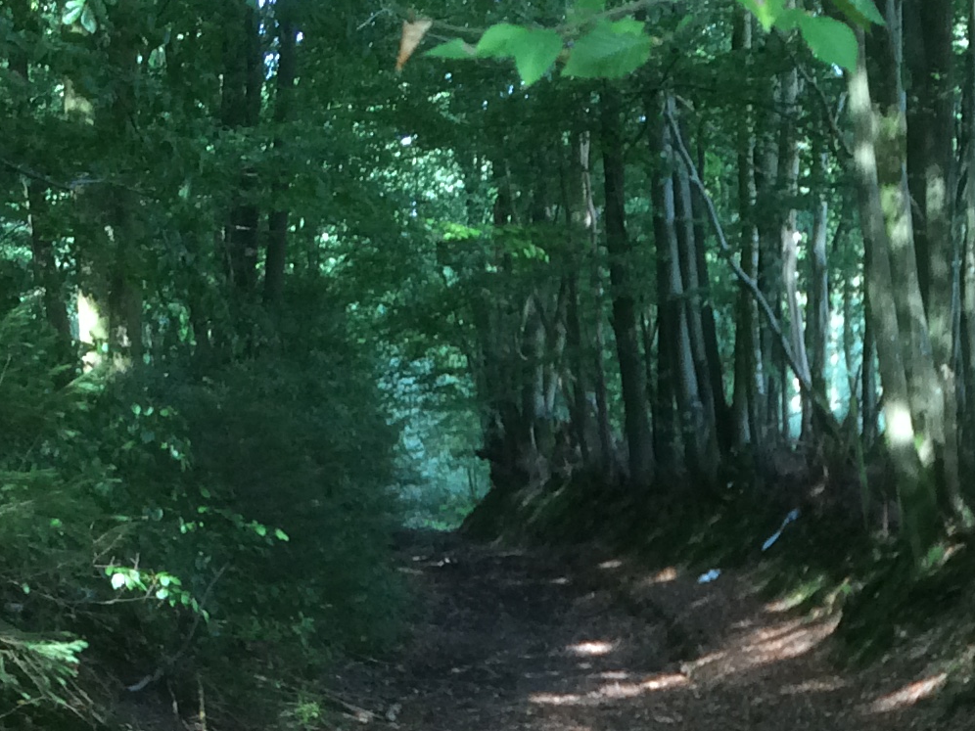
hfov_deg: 20.5
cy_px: 871
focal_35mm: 95
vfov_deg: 15.0
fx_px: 2676
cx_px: 751
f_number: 2.2
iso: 64
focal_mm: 4.15
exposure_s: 1/33
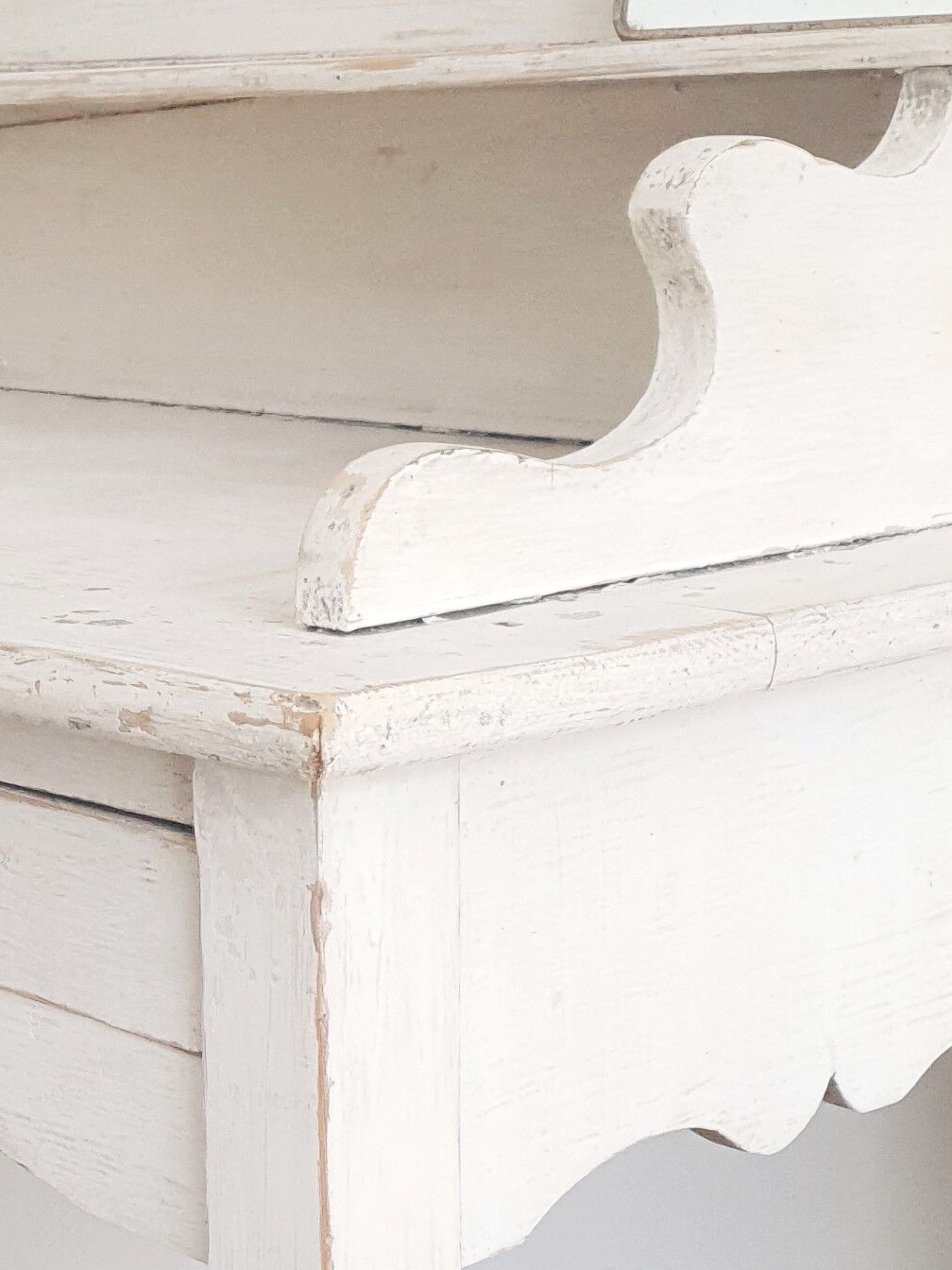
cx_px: 52
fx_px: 2860
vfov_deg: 24.5
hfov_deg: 18.5
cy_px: 1060
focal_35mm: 78
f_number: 1.5
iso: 200
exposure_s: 1/332
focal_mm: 4.3
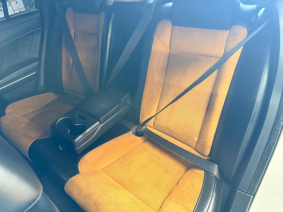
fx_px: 196
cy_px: 106
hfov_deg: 71.6
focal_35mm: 24
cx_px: 142
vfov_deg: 56.8
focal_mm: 6.76
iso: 800
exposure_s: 1/40
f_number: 1.78
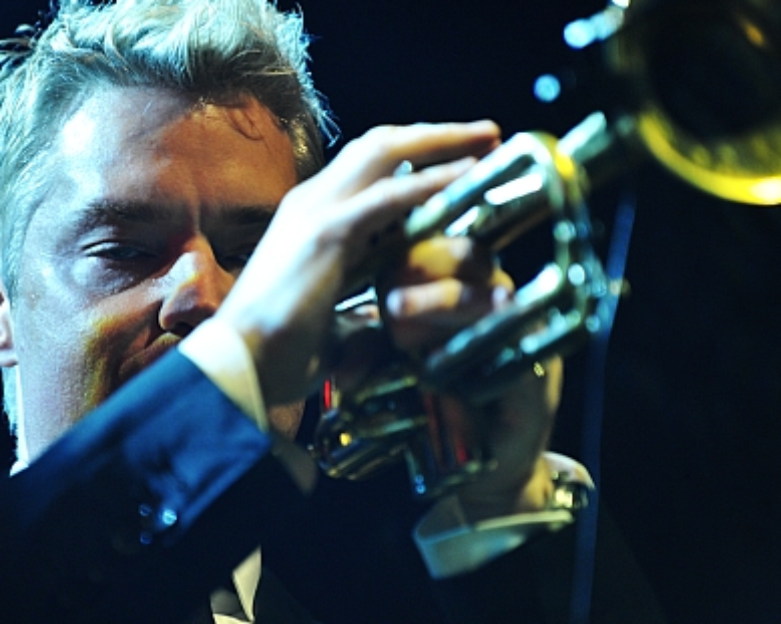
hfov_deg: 6.3
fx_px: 7141
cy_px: 277
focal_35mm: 309
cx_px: 261
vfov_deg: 5.0
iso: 1250
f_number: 2.8
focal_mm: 200
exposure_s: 1/50
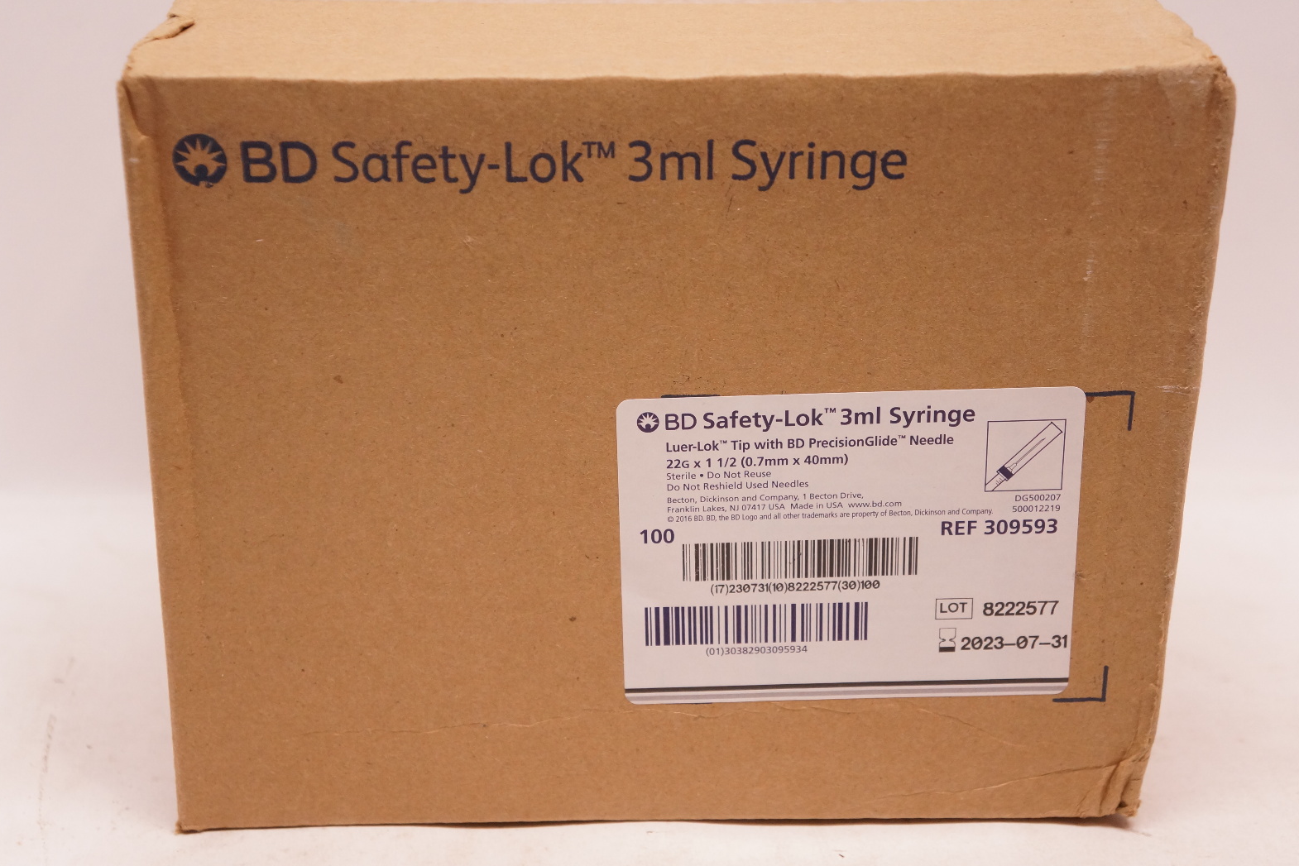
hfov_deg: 35.3
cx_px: 650
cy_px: 439
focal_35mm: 57
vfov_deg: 24.0
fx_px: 2039
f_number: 4.5
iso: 1600
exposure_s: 1/200
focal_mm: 37
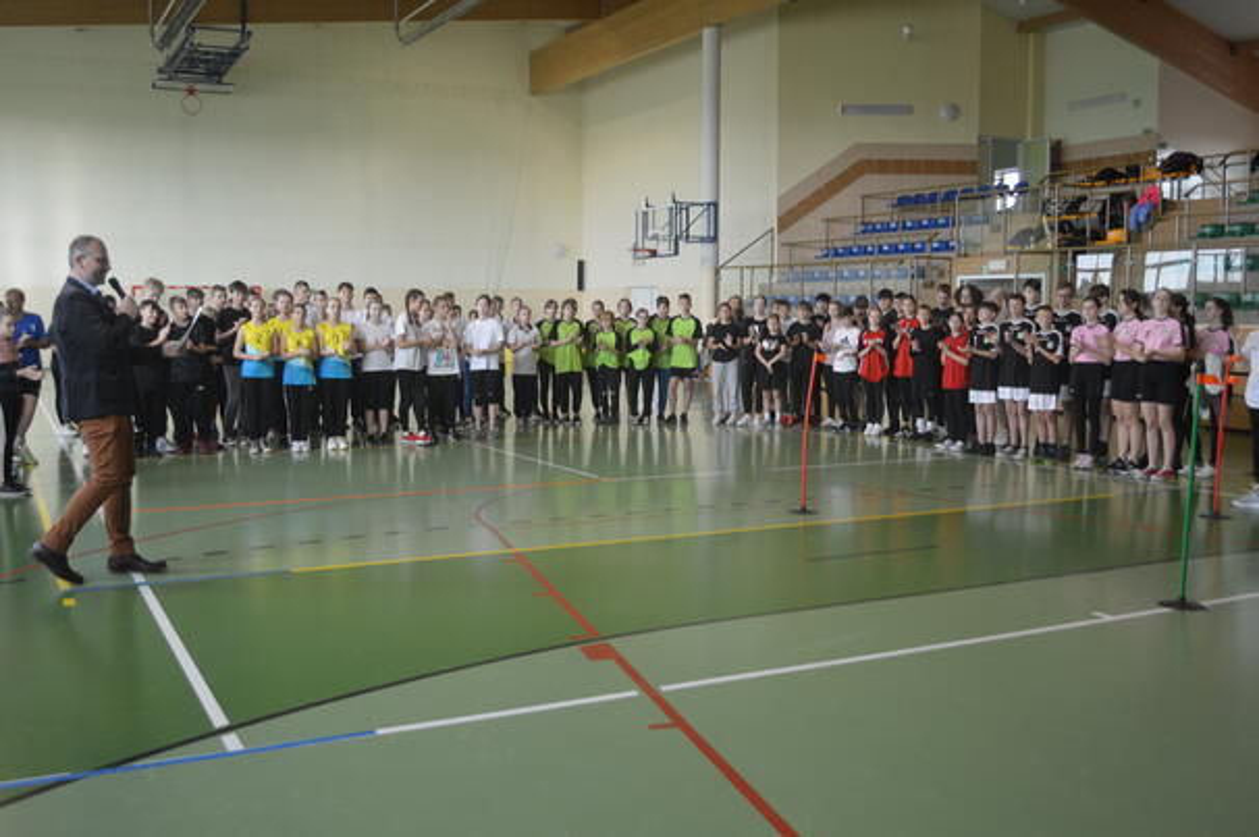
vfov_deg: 36.8
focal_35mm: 36
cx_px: 630
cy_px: 418
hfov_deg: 53.2
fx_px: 1258
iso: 400
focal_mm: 24
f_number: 4
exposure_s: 1/60
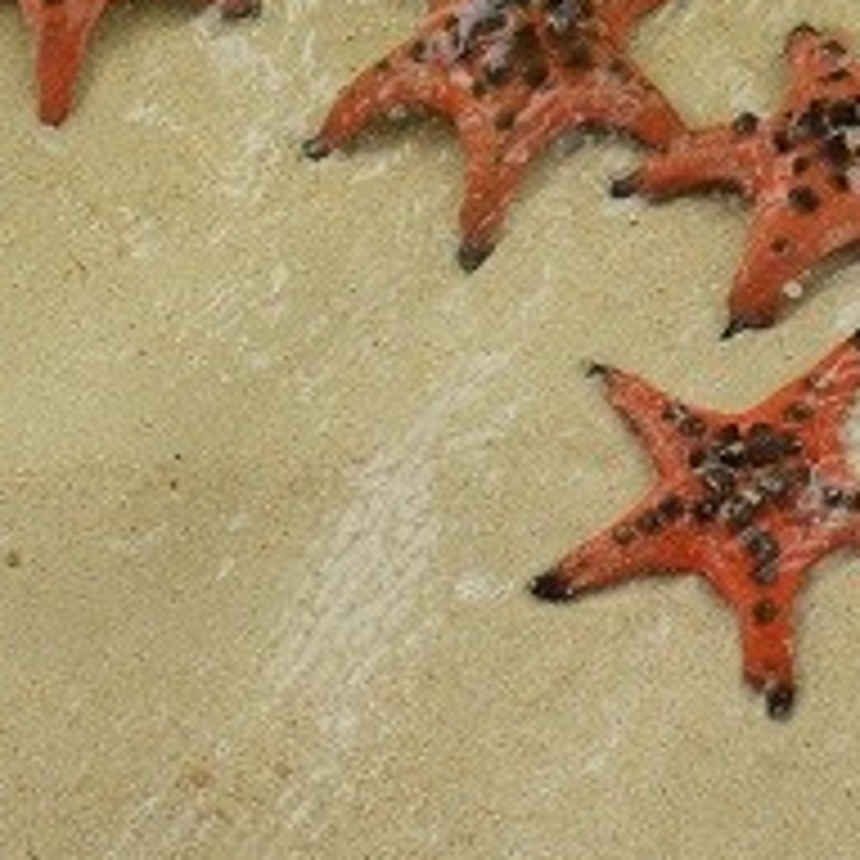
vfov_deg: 6.5
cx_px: 1094
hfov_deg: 6.5
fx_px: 7505
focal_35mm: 267
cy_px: -160
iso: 160
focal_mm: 75
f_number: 6.3
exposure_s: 1/200
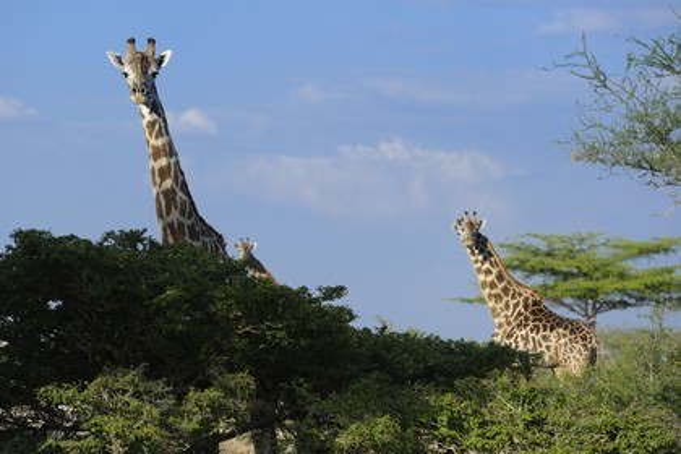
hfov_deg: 10.3
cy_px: 227
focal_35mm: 200
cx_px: 340
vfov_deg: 6.9
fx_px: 3783
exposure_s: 1/1000
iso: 400
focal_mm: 200
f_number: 6.3
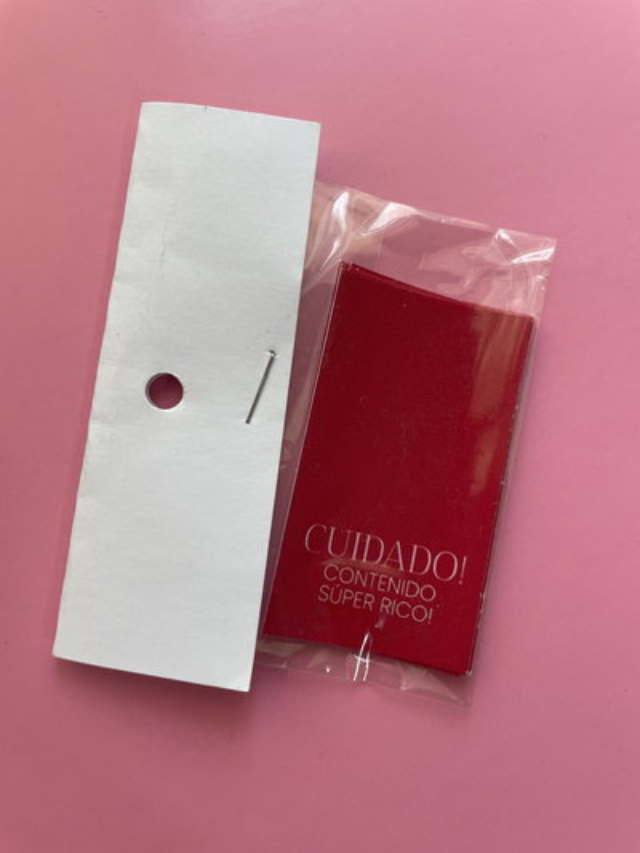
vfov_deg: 67.3
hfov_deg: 53.1
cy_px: 426
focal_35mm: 26
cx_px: 320
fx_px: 641
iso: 80
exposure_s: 1/121
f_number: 1.6
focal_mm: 4.2
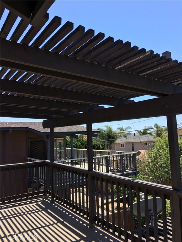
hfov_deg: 48.2
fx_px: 203
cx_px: 91
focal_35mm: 29
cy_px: 121
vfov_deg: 61.7
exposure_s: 1/620
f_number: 2.2
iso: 25
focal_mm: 4.15
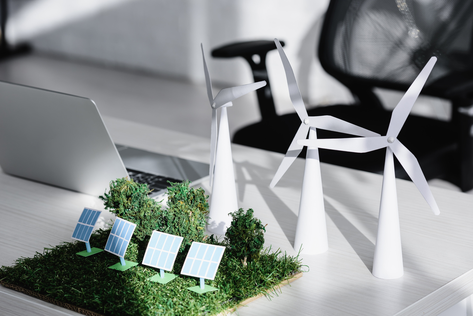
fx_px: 1472
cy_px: 158
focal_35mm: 112
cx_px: 236
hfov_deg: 18.3
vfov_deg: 12.2
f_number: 5.6
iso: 125
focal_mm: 112
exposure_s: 1/320
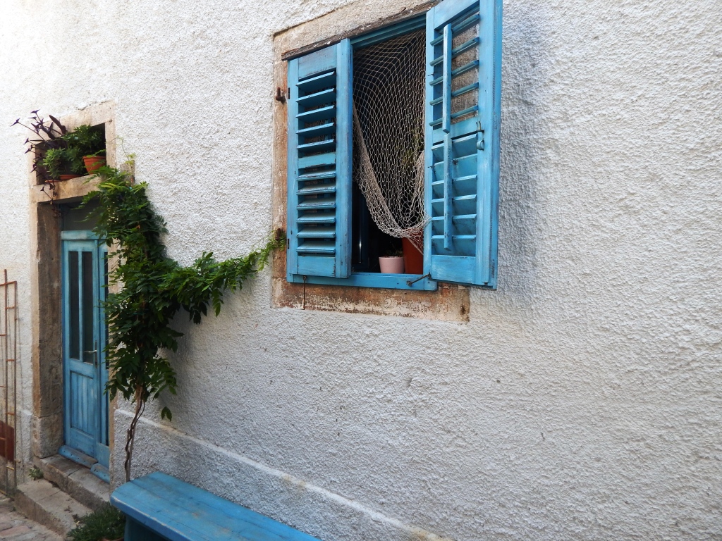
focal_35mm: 22
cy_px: 270
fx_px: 459
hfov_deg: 76.4
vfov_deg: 61.1
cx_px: 361
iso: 125
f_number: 3
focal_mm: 4
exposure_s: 1/125
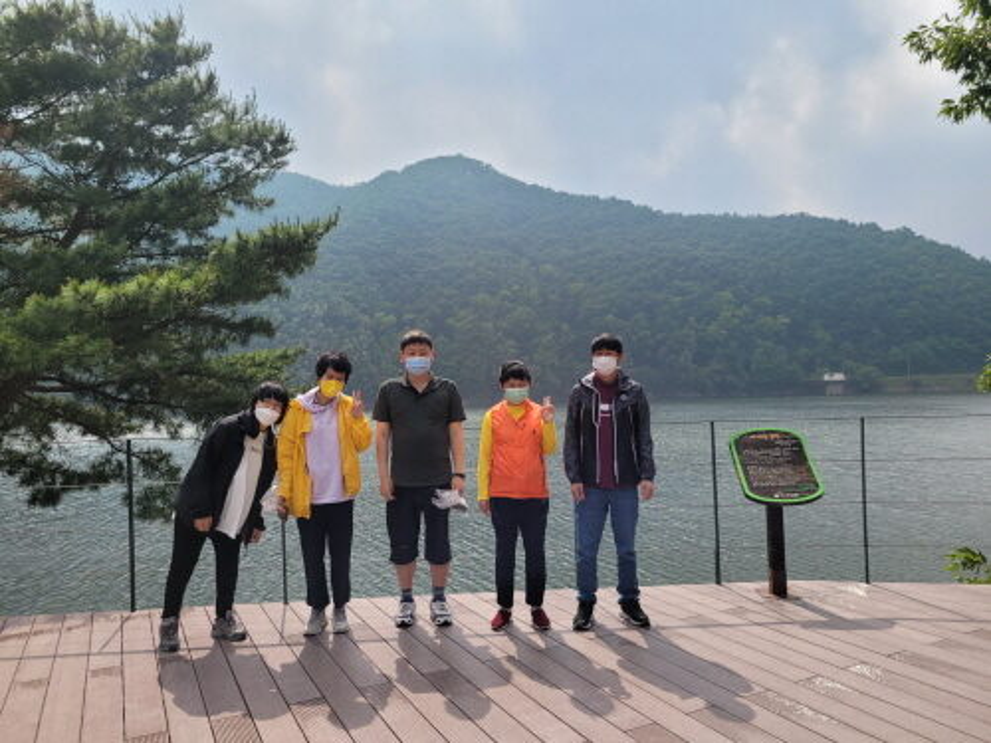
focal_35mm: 26
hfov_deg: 67.3
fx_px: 744
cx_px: 496
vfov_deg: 53.1
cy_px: 372
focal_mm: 5.4
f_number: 1.8
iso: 40
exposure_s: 1/2216
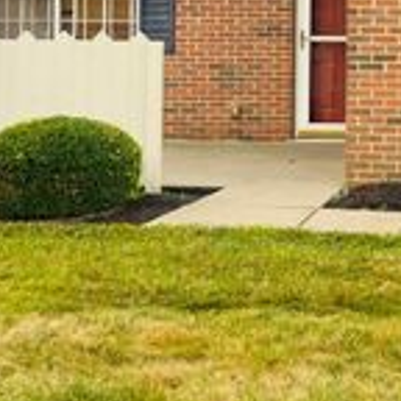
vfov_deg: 21.1
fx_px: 1048
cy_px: 32
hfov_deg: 20.5
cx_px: 459
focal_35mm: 80
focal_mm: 5.1
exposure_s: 1/362
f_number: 1.6
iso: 50
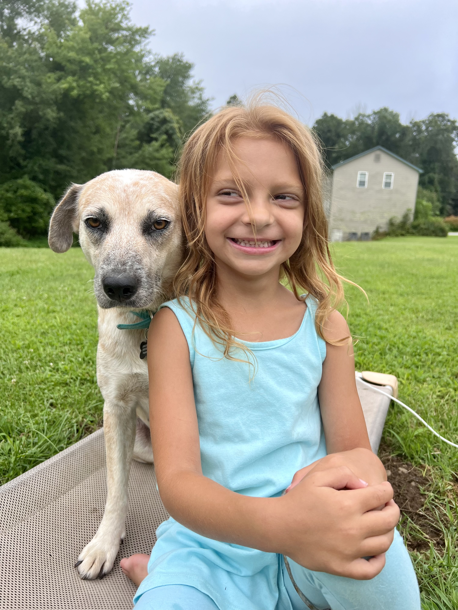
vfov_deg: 67.3
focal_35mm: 26
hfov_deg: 53.1
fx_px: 459
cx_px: 229
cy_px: 305
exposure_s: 1/1224
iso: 50
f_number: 1.5
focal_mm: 5.7
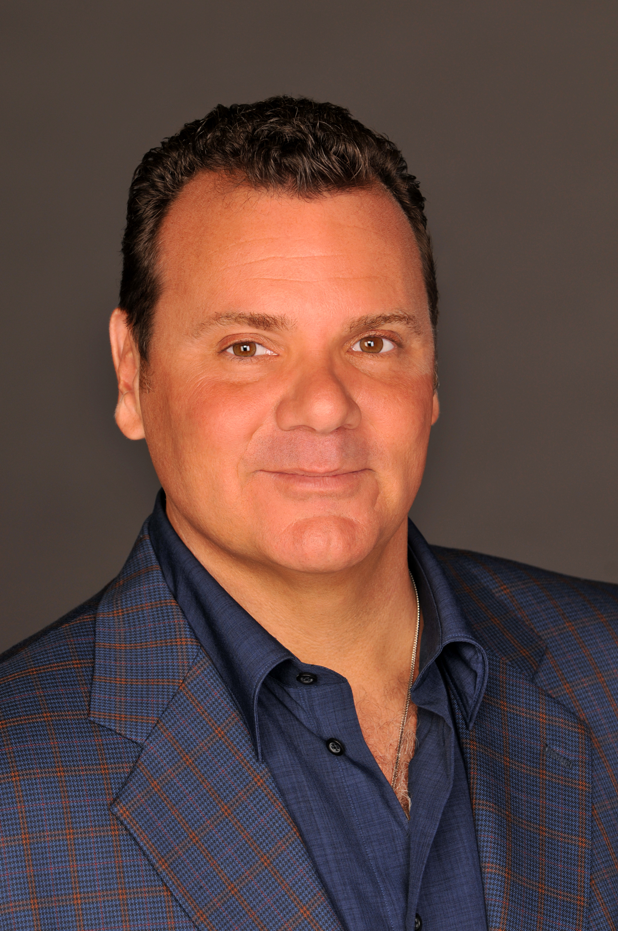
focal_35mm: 232
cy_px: 466
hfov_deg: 5.9
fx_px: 6002
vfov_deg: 8.9
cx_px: 309
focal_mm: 155
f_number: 6.3
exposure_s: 1/125
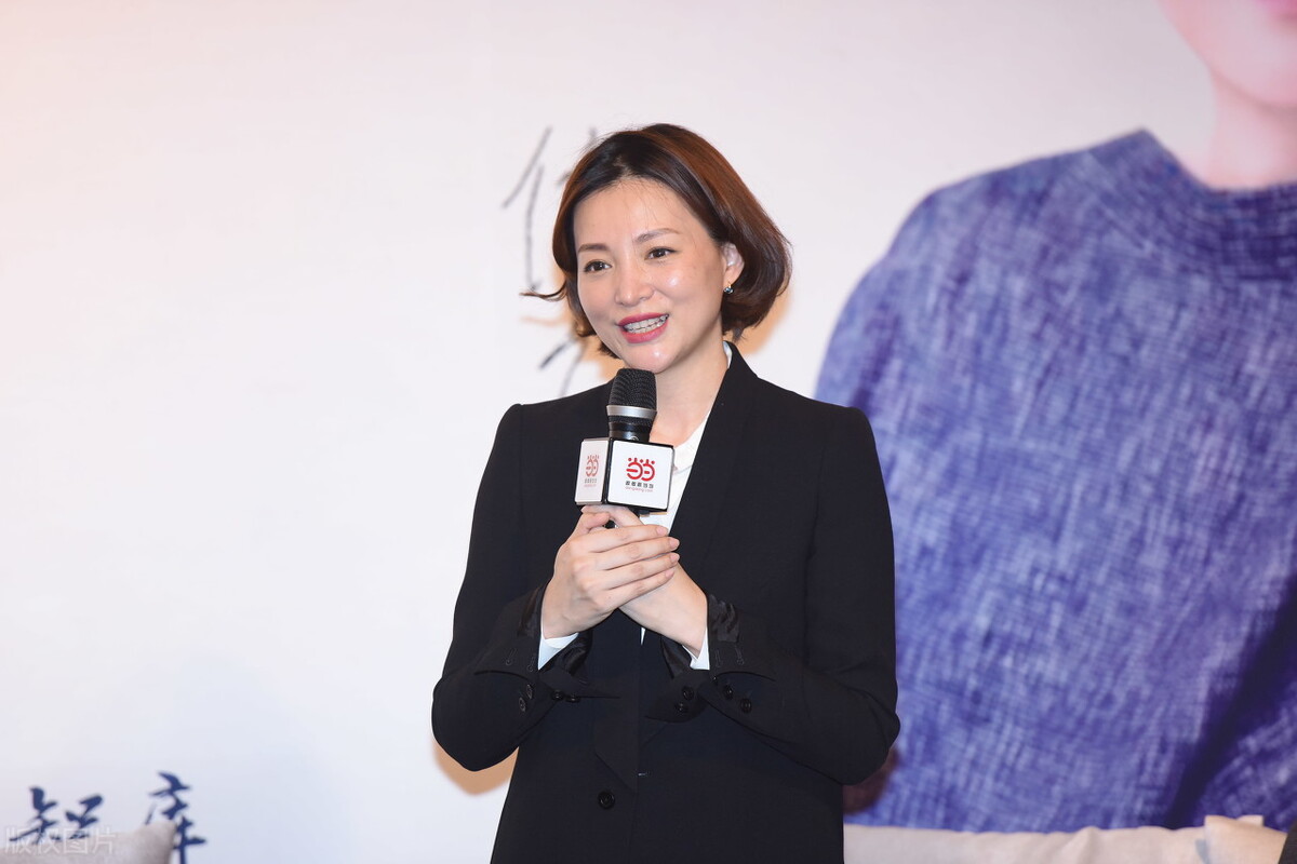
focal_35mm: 195
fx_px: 7025
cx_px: 648
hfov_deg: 10.5
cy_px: 432
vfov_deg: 7.0
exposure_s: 1/320
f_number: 3.5
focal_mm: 195
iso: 1600
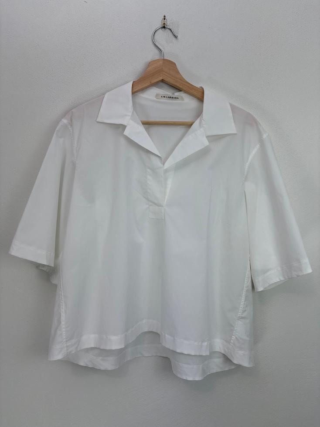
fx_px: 321
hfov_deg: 53.1
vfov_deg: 67.3
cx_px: 160
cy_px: 214
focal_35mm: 26
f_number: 1.6
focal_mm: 5.96
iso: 40
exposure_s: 1/296
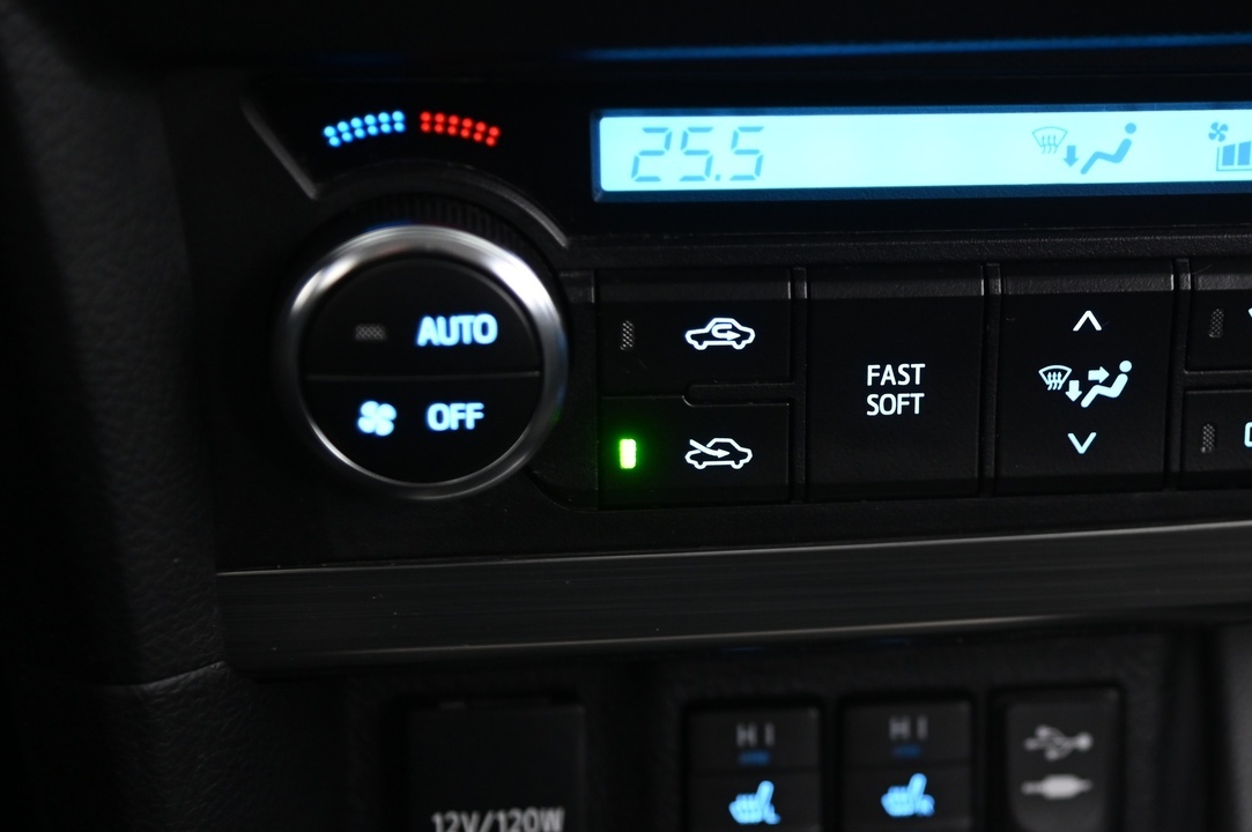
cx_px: 889
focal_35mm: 93
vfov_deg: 14.7
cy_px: 554
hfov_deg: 21.8
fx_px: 3231
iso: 2000
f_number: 4
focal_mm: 62
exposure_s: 1/10
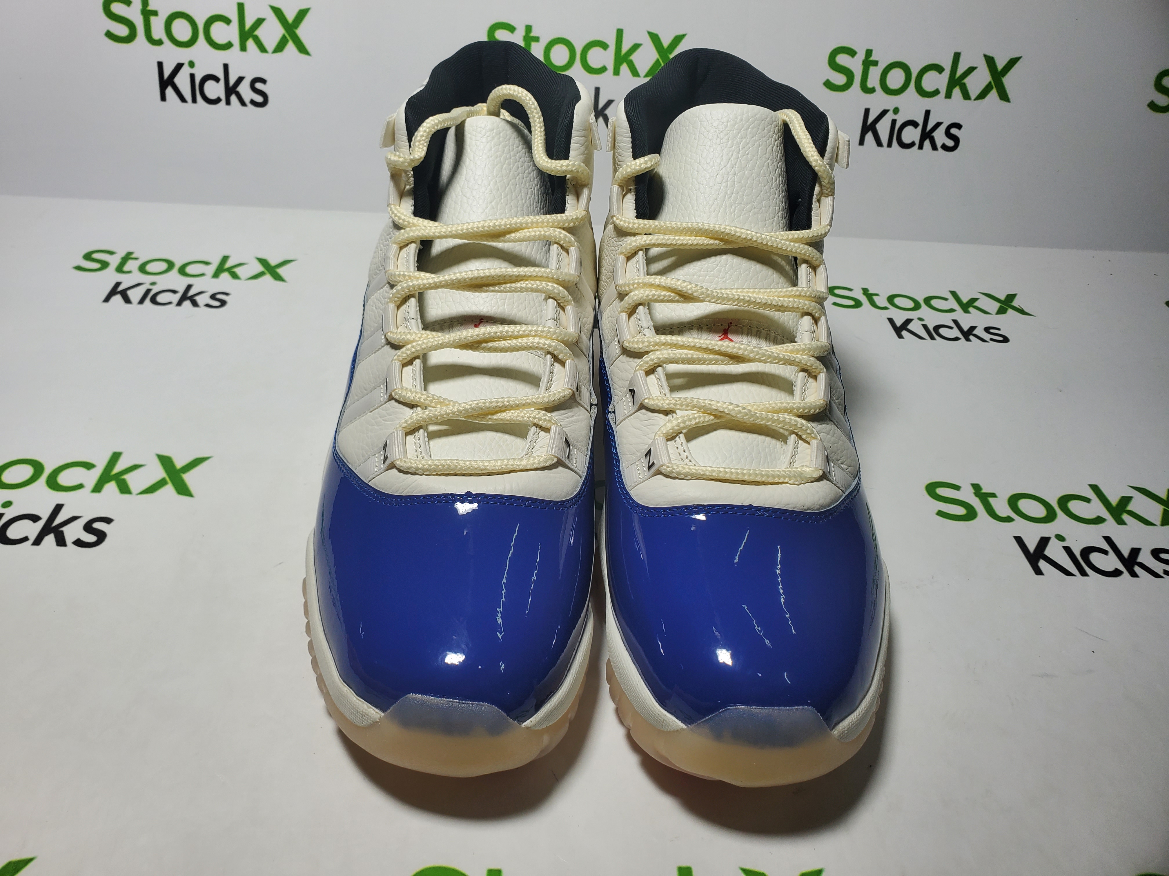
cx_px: 584
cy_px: 438
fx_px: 878
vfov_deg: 53.1
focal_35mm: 26
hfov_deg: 67.3
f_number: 2.4
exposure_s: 1/338
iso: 50
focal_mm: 4.3
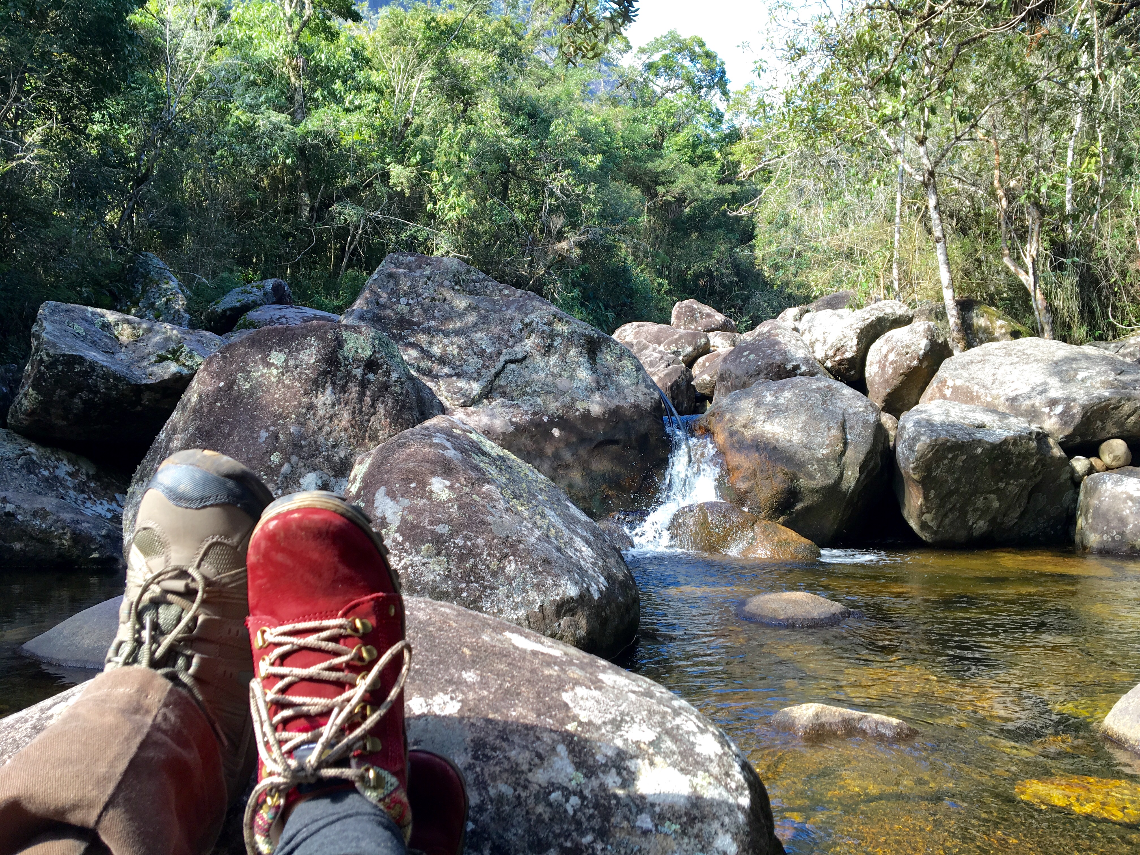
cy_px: 428
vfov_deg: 48.2
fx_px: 955
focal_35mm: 29
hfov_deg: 61.7
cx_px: 570
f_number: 2.2
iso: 25
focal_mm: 4.15
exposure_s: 1/127
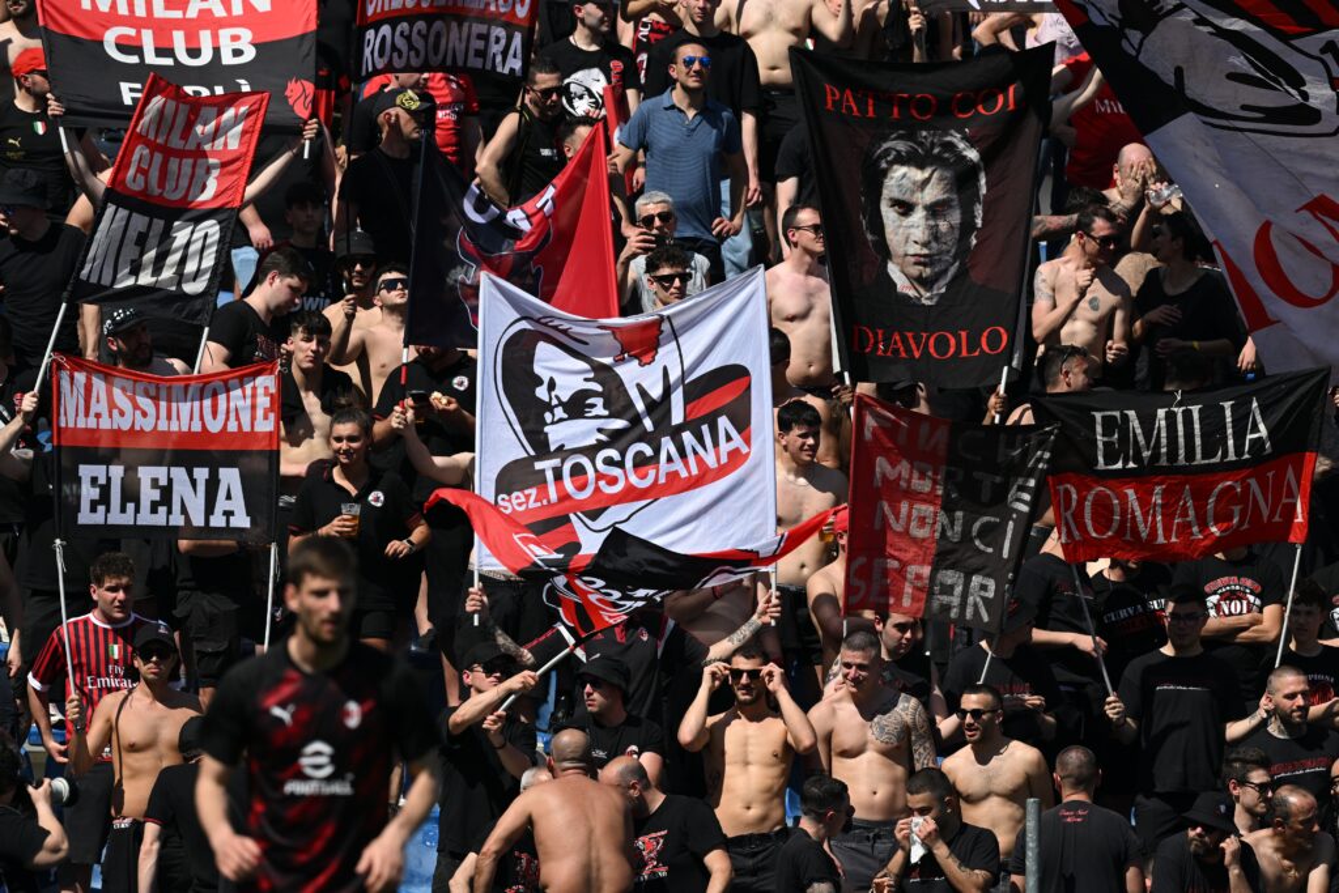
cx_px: 670
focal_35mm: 400
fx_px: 14879
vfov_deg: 3.4
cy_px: 446
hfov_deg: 5.2
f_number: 7.1
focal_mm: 400
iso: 400
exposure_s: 1/2500
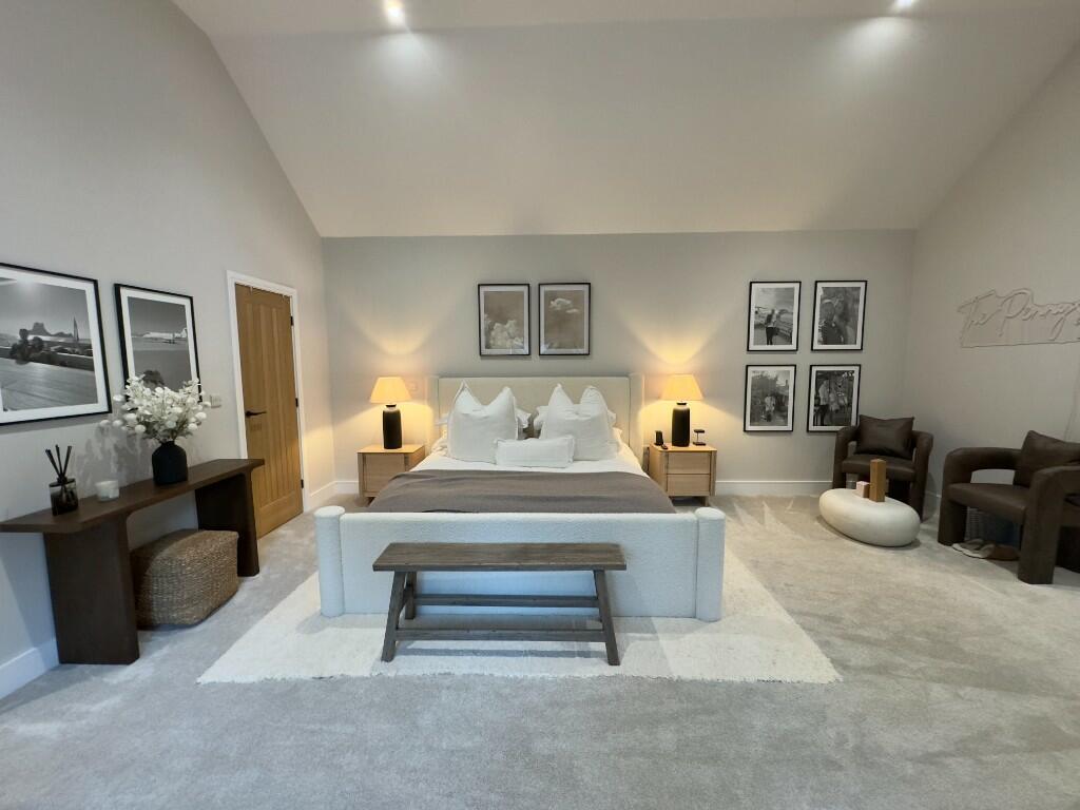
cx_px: 540
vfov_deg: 85.7
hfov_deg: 102.1
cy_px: 405
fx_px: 437
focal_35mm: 14
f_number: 2.2
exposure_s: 1/50
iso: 320
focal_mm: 2.22
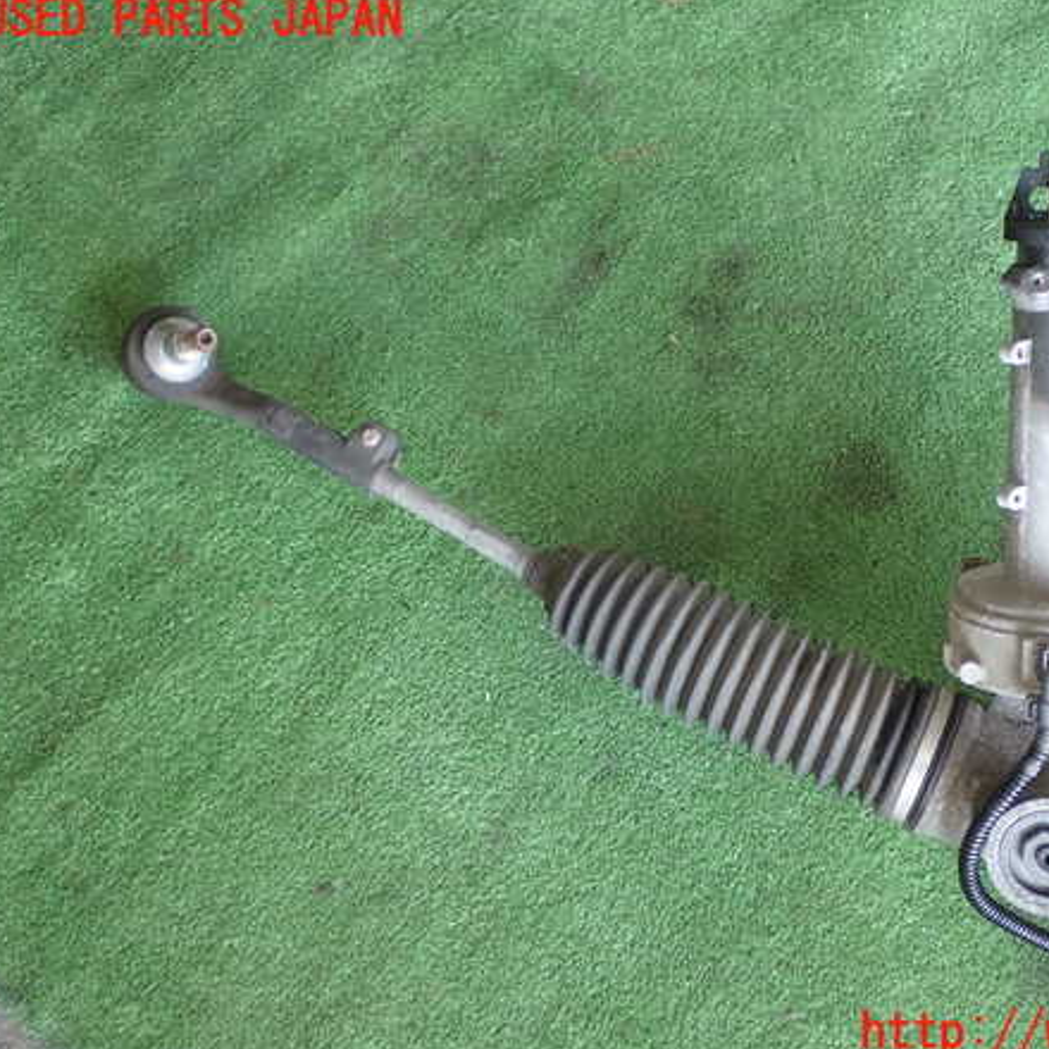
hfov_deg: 32.0
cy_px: 527
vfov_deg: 32.2
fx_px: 1817
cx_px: 684
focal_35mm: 53
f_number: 2.9
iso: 200
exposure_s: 1/40
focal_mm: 7.84
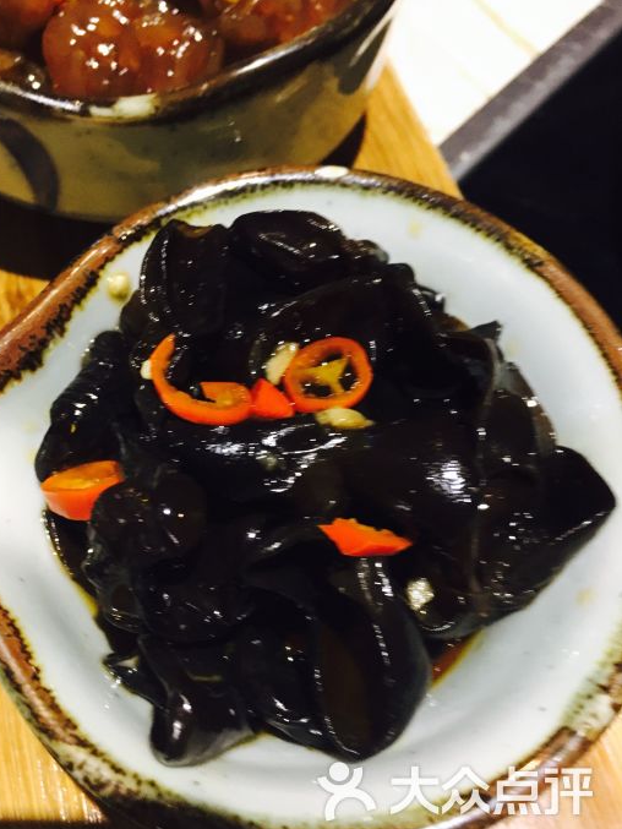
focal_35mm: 30
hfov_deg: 46.8
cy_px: 426
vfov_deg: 59.9
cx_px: 303
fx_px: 719
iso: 250
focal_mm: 4.15
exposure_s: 1/17
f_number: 2.2
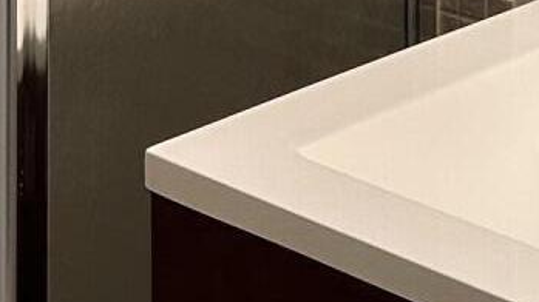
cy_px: -565
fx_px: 2143
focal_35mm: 150
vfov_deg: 7.3
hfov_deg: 14.1
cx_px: 11
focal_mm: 6.86
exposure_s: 1/120
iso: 250
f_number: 1.78
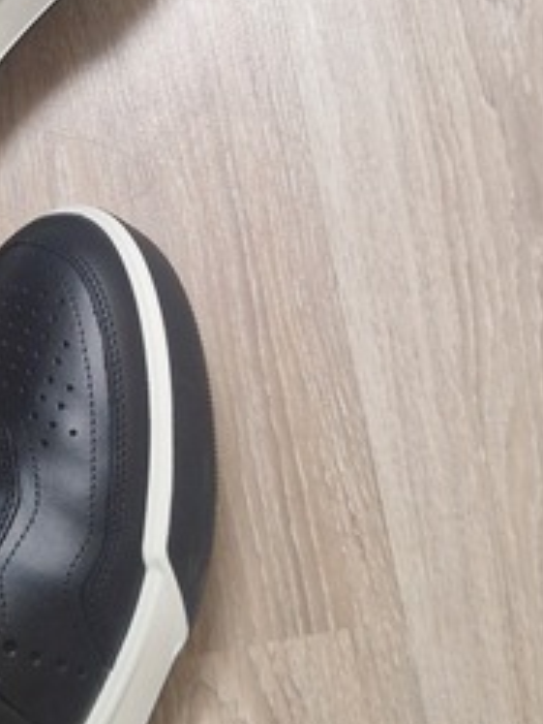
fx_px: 1484
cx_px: 67
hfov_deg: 20.4
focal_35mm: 71
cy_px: 279
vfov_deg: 27.3
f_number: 1.8
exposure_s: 1/100
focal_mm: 5.4
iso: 640
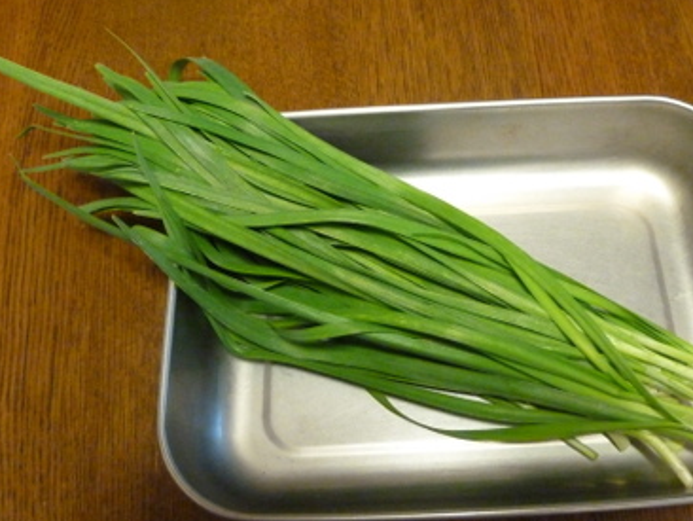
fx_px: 761
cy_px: 269
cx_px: 396
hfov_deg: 48.8
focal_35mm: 38
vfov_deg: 37.8
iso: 800
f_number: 3.4
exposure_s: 1/30
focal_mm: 4.7
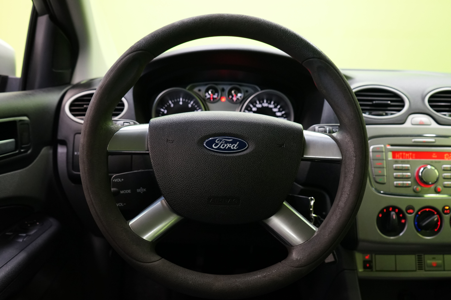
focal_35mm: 37
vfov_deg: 35.9
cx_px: 226
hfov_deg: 51.9
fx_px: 463
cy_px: 150
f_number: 5.6
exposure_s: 1/20
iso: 2000
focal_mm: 37
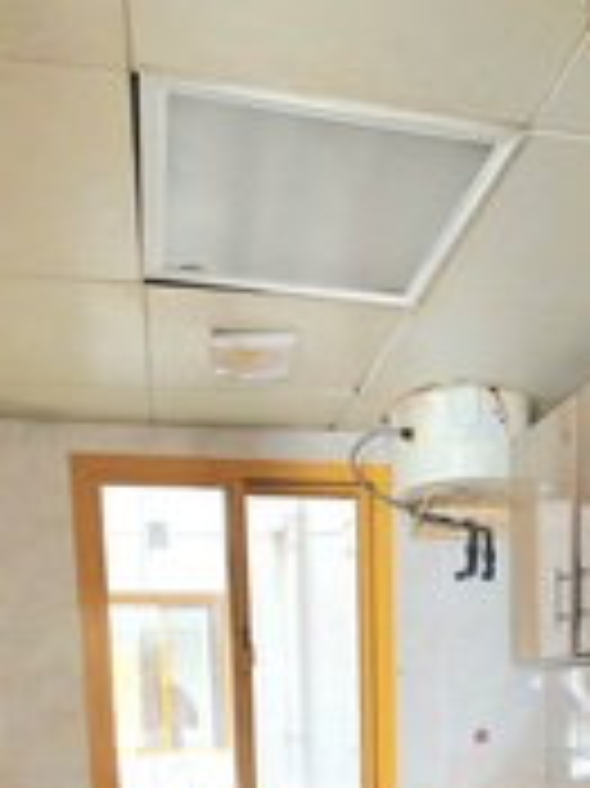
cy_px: 804
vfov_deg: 44.9
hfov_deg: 41.6
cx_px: 340
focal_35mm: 34
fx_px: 774
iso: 800
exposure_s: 1/50.3
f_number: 1.9
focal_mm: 2.2
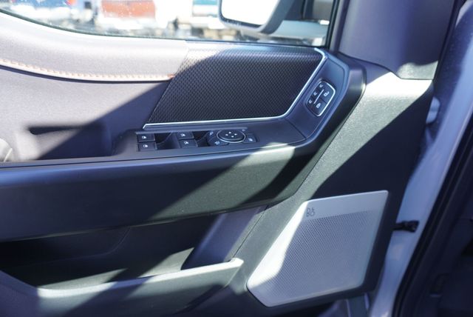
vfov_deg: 53.2
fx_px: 316
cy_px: 158
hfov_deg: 73.7
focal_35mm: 24
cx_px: 236
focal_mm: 16
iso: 125
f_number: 4
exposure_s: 1/60
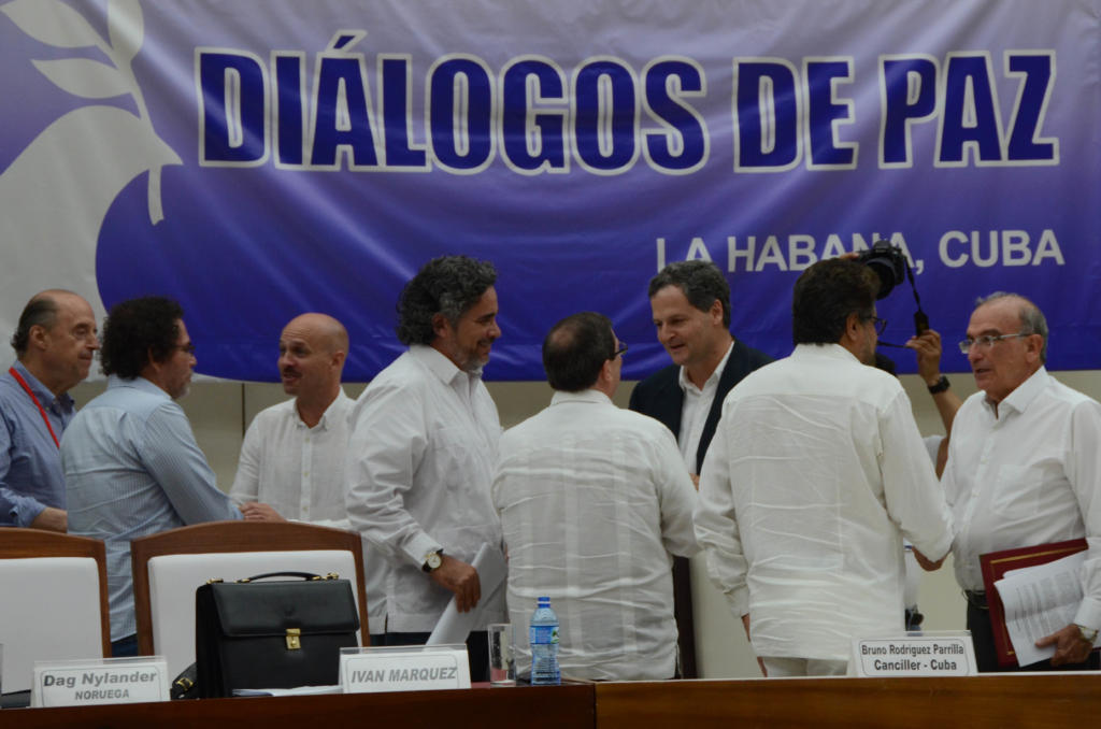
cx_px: 550
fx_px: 3754
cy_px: 364
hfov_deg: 16.7
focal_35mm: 123
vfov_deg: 11.1
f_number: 6.3
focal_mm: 82
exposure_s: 1/80
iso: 800
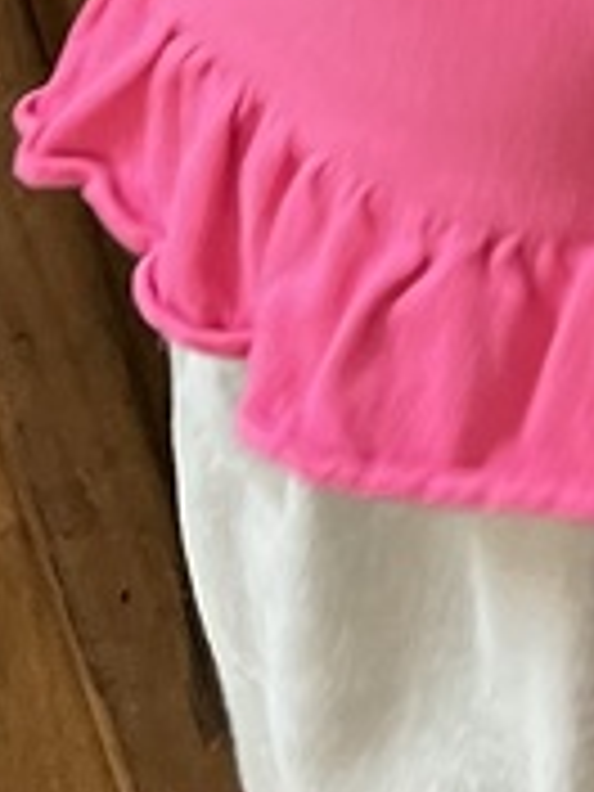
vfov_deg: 12.0
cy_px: -648
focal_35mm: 151
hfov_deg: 9.1
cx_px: 1256
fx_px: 3455
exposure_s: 1/43
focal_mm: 5.1
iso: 250
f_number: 1.6
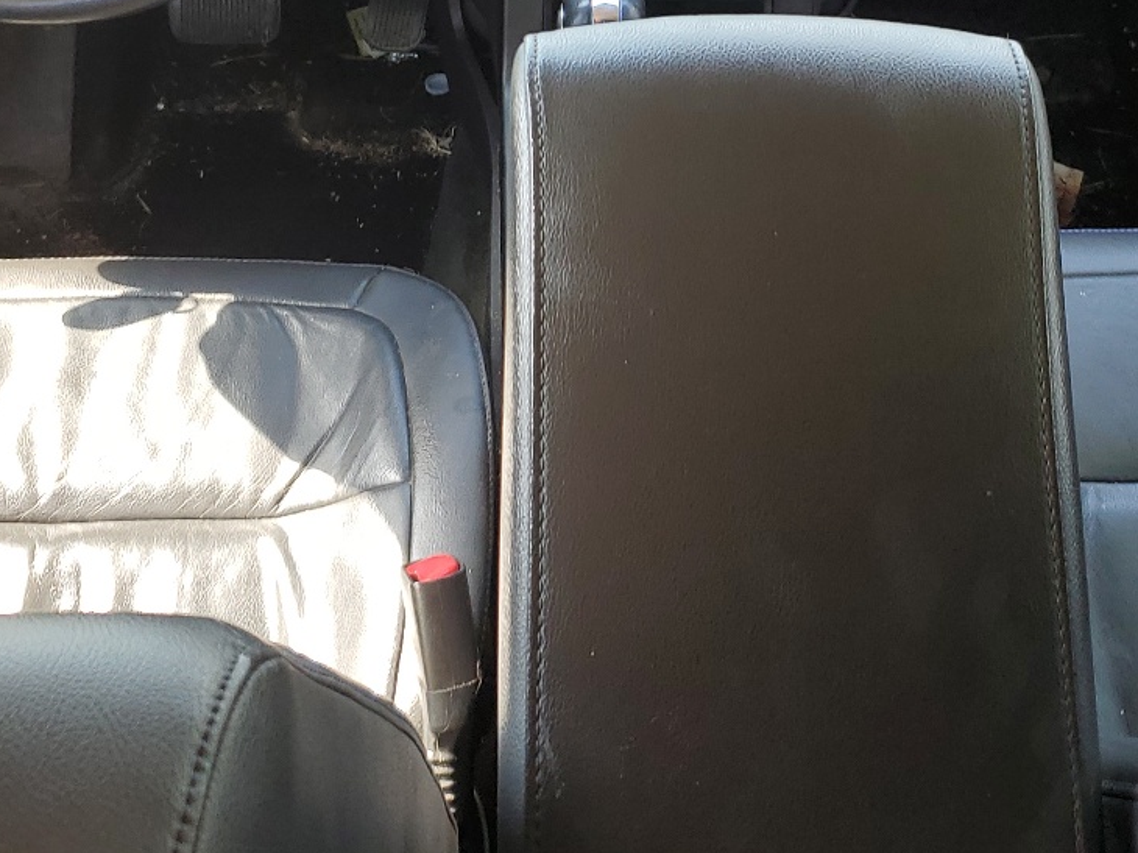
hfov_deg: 33.7
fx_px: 1873
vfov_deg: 25.0
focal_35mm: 57
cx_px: 691
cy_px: 119
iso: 50
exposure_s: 1/152
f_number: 1.5
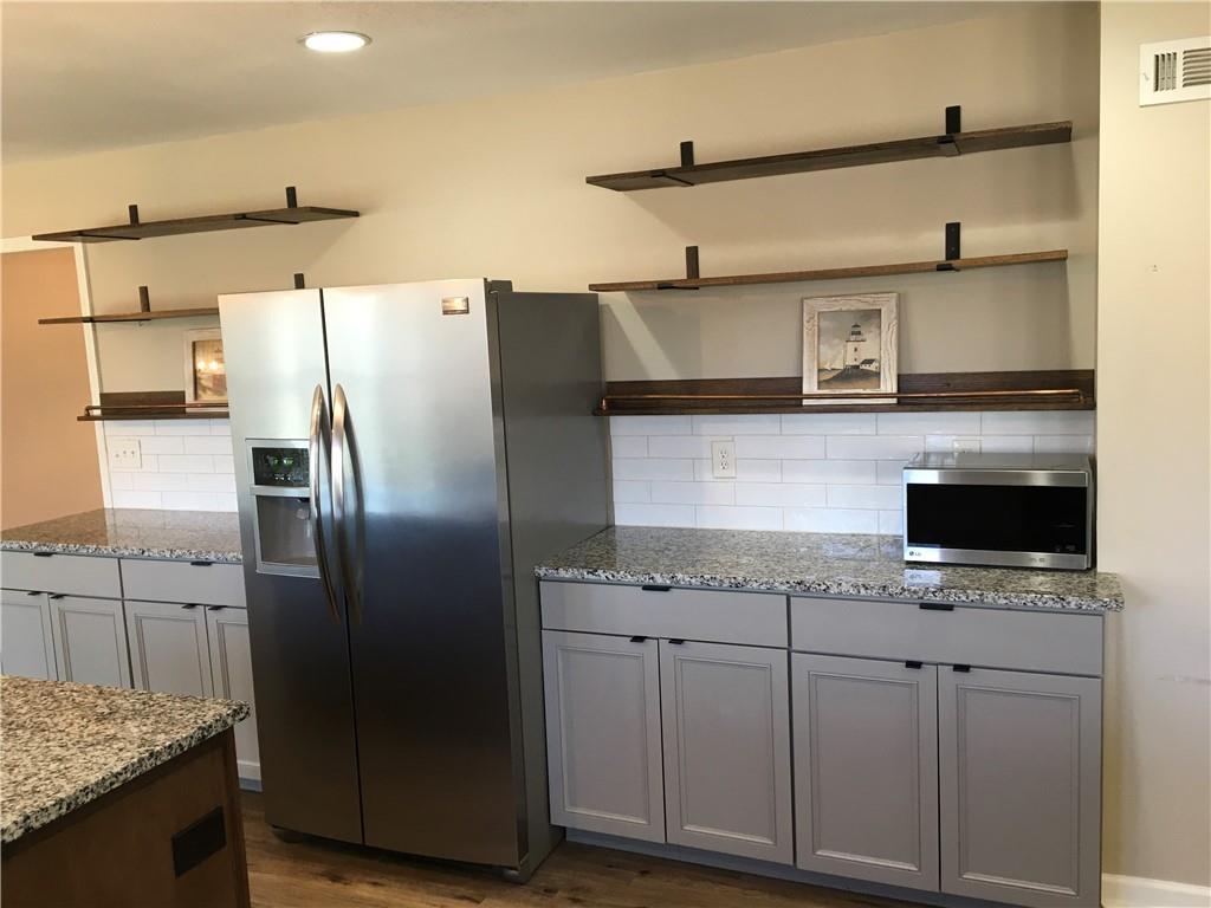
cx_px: 606
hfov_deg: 61.7
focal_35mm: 29
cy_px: 454
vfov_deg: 48.2
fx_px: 1015
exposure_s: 1/30
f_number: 2.2
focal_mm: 4.15
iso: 64
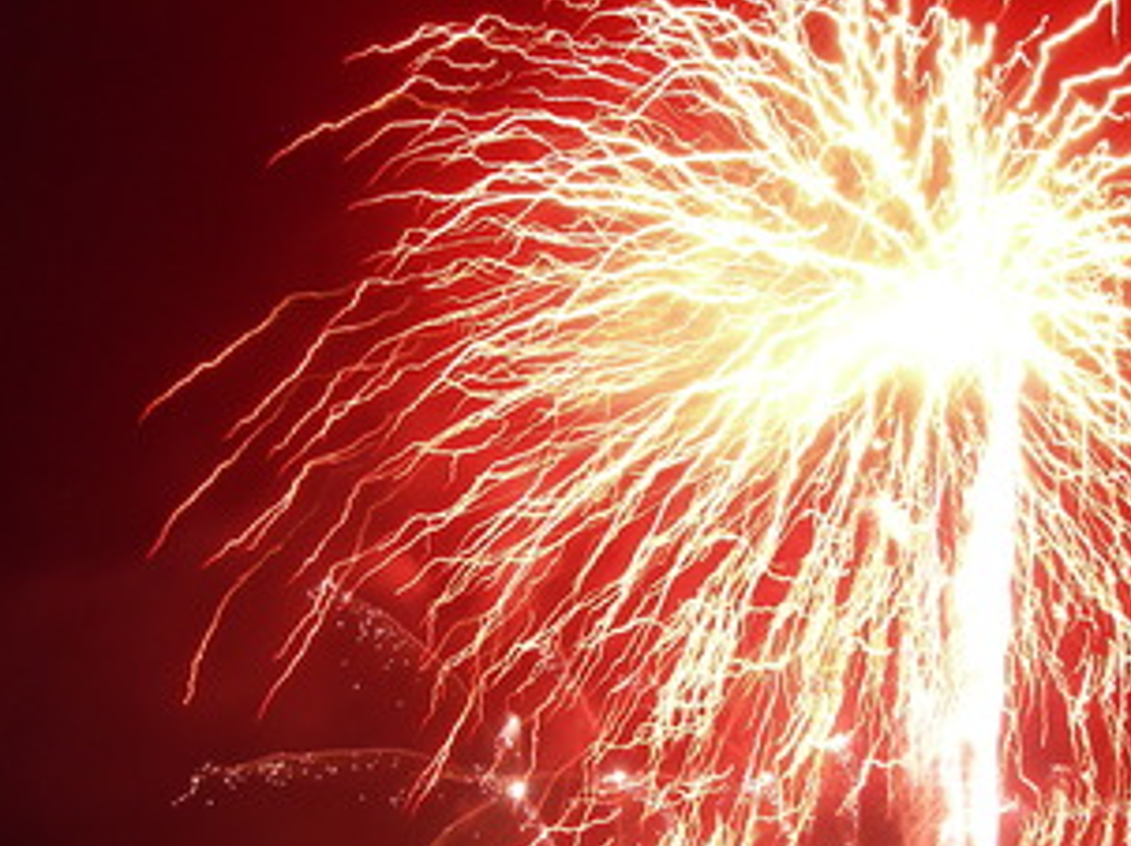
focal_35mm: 63
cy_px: 552
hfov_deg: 30.1
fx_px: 2057
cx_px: 888
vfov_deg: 23.2
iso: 50
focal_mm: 7.8
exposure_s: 4
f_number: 4.8
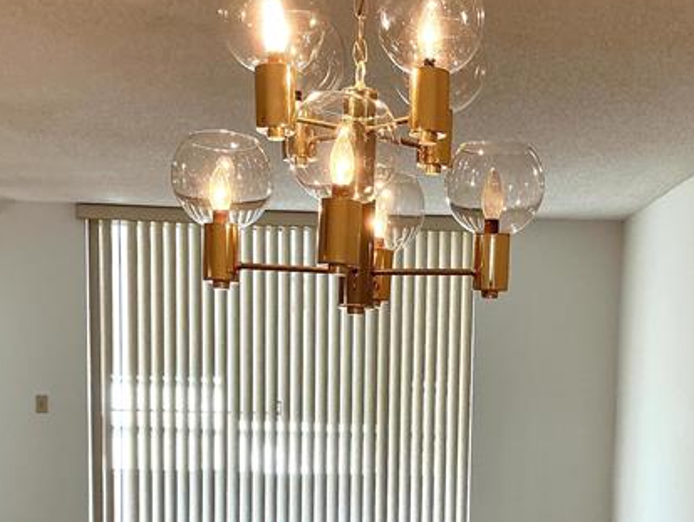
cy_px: 485
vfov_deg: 25.2
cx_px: 444
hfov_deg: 34.1
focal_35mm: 56
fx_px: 1123
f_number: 1.8
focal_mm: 3
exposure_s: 1/60
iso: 40
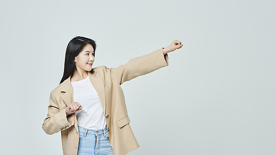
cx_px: 138
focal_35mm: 74
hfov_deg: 28.6
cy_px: 79
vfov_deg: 16.3
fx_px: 541
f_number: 11
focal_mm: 70
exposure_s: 1/125
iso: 100
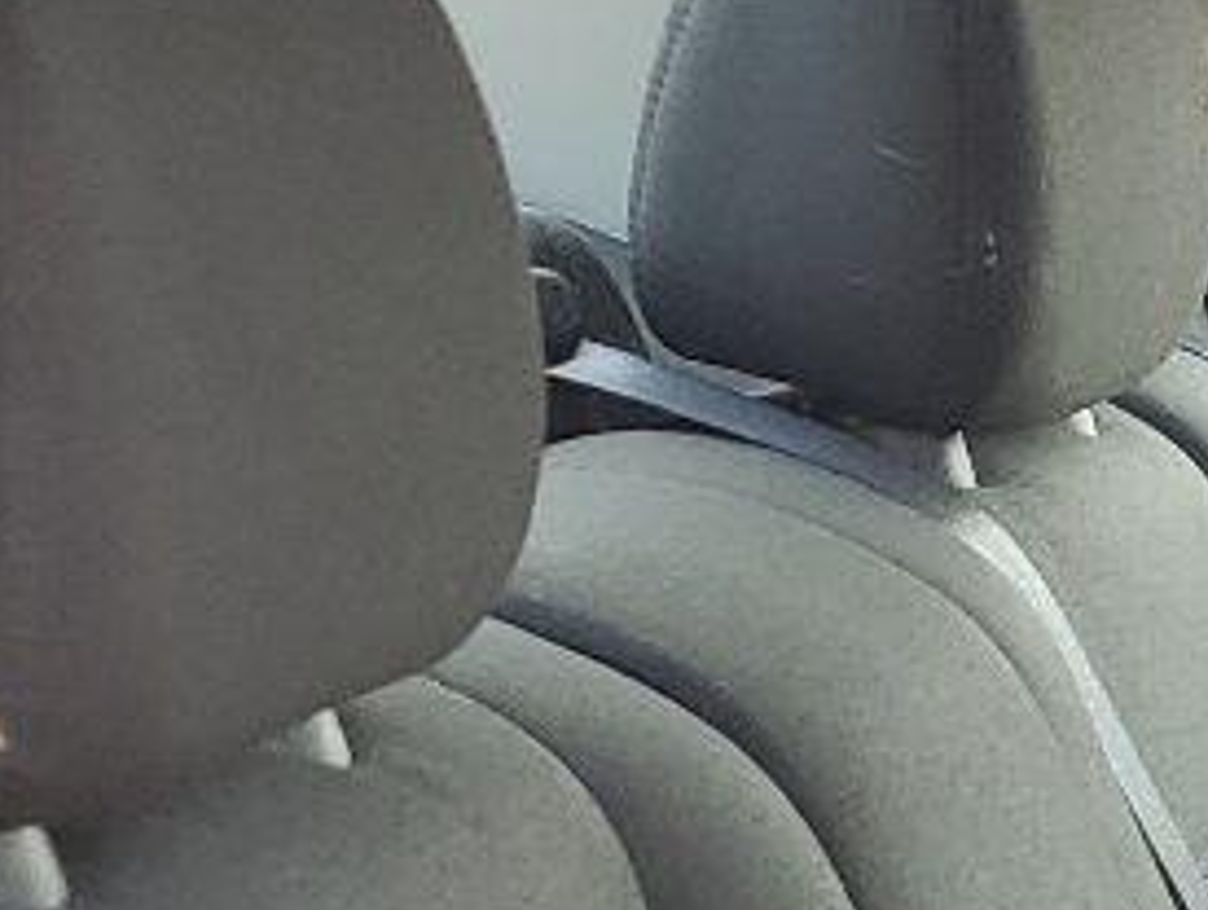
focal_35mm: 151
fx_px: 5276
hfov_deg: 10.9
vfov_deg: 9.1
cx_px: 2983
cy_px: 1947
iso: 50
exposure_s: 1/169
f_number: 1.5
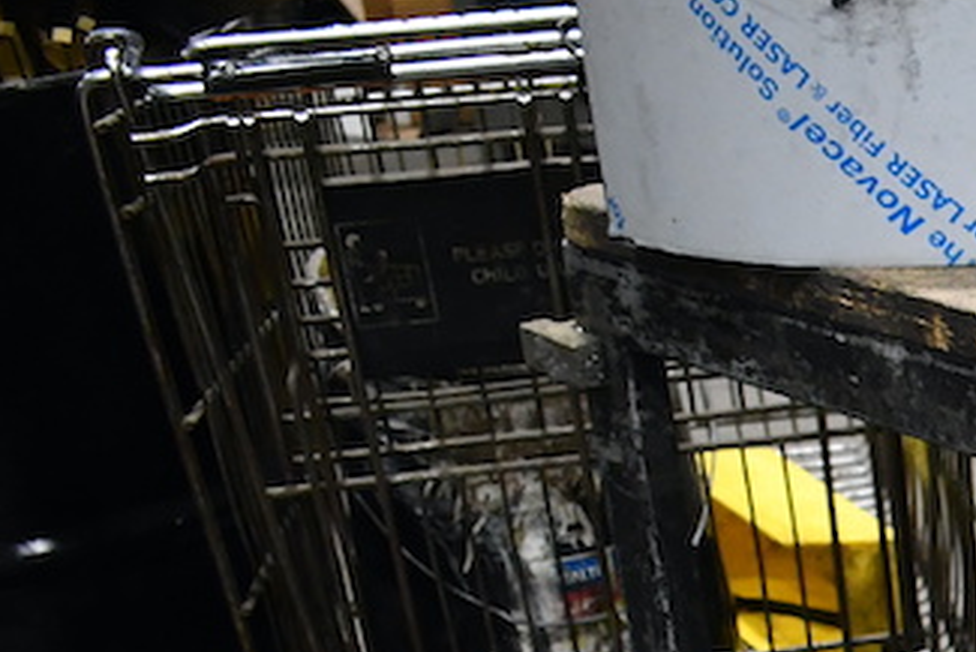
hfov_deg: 13.8
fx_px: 3526
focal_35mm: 130
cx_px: 1841
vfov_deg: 9.9
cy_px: 1233
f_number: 3.8
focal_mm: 22
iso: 2200
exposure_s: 1/125
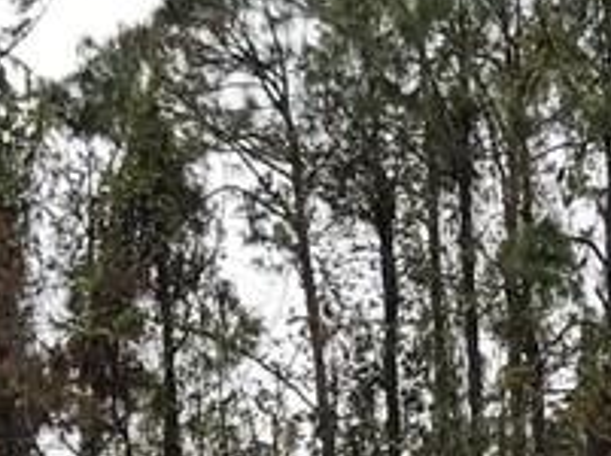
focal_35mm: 143
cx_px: 599
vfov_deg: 9.2
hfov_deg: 13.6
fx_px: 2520
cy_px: 1119
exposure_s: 1/818
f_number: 1.8
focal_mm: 3.99
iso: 20
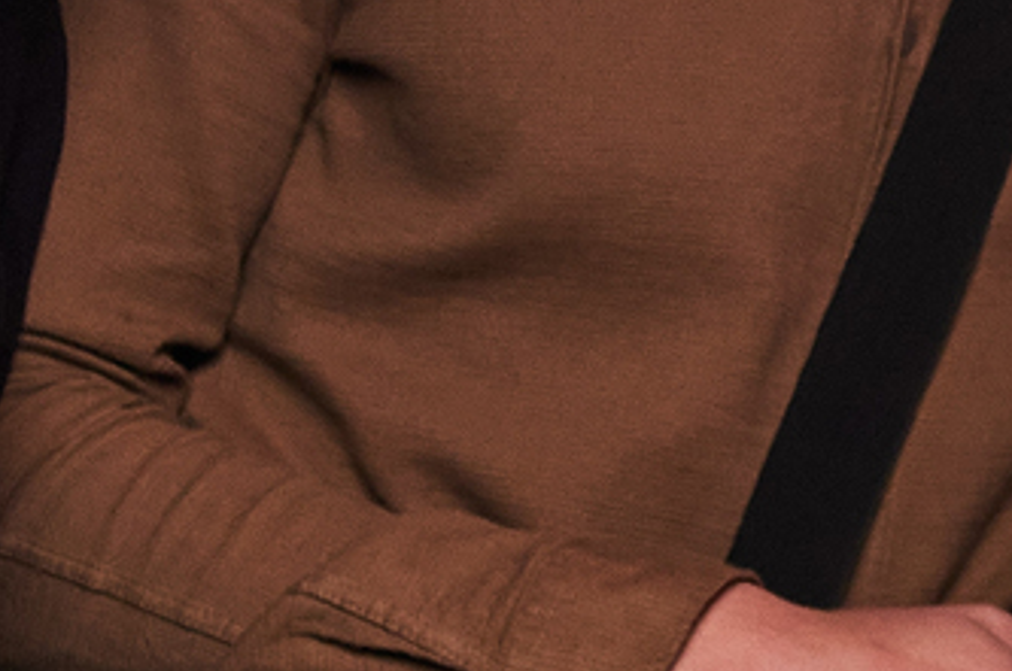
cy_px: 241
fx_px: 4856
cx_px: 969
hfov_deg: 11.8
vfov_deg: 7.9
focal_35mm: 173
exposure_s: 1/160
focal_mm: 20
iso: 800
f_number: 2.8
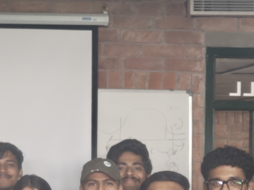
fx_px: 998
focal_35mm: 136
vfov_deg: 10.9
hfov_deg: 13.7
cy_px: 137
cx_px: -113
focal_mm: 5.56
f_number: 1.88
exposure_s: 1/33.3
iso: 473
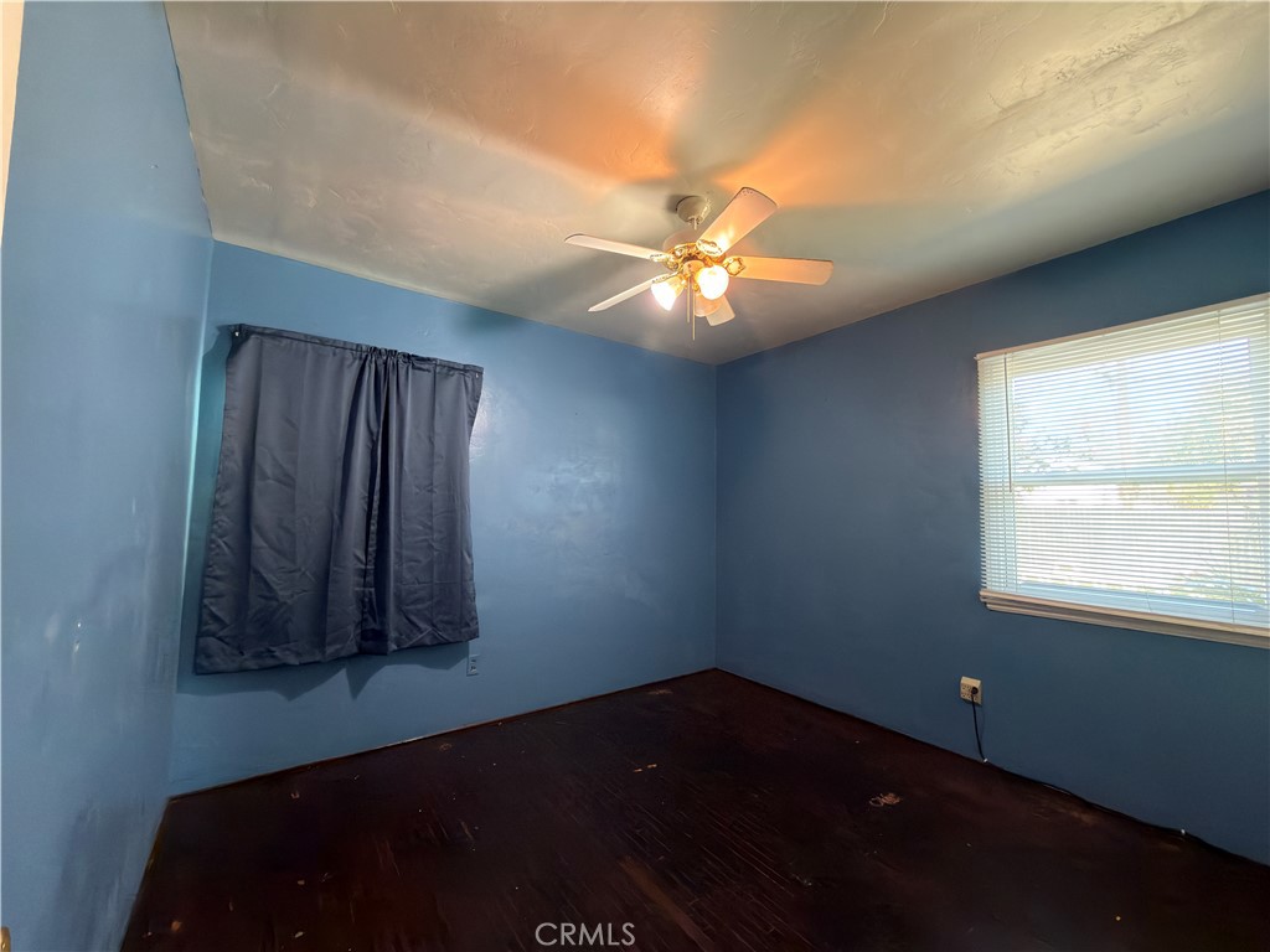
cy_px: 476
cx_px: 635
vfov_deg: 85.7
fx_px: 514
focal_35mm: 14
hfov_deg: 102.1
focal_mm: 2.22
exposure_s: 1/30
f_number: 2.2
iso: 250
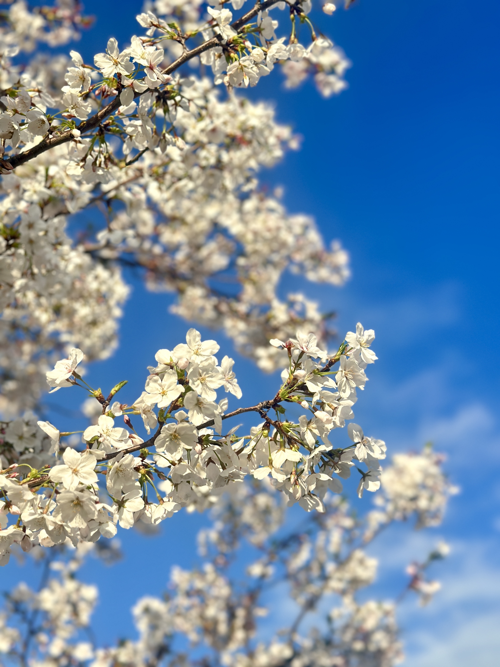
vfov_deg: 39.7
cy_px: 334
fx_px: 924
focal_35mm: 48
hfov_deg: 30.3
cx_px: 250
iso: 100
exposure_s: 1/4184
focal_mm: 6.86
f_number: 1.78
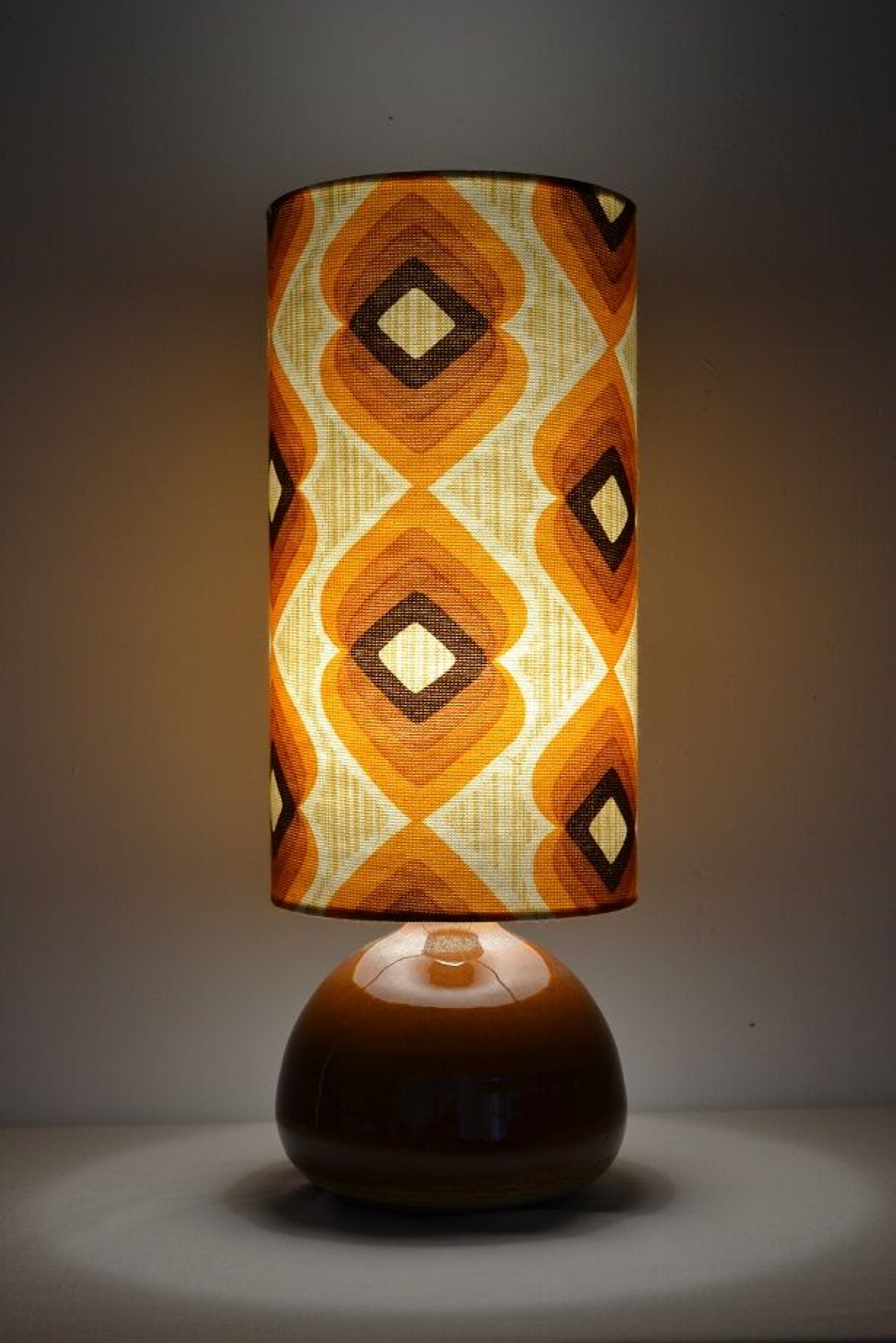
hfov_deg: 25.8
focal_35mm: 52
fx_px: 1959
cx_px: 448
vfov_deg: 37.8
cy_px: 672
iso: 400
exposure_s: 1/50
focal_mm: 35
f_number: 5
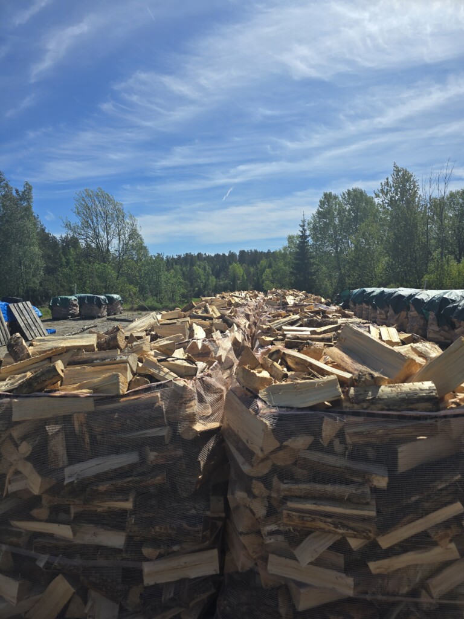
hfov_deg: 58.9
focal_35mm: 23
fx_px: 411
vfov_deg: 73.9
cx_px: 232
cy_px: 310
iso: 12
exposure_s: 1/1252
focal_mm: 6.3
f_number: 1.7
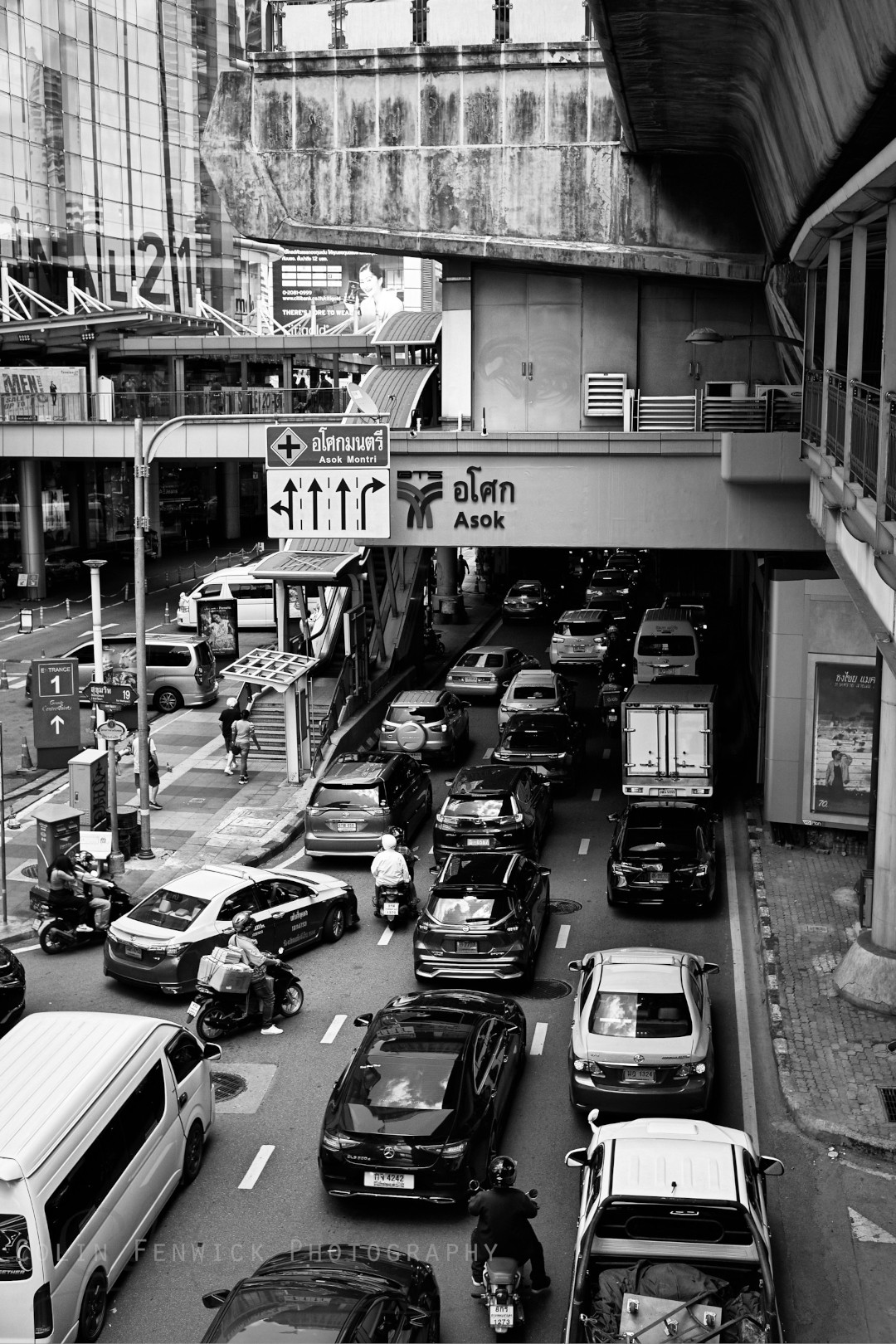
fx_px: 1531
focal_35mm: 41
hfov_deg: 32.6
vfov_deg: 47.4
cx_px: 448
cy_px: 672
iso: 200
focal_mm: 27
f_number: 5.6
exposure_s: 1/140
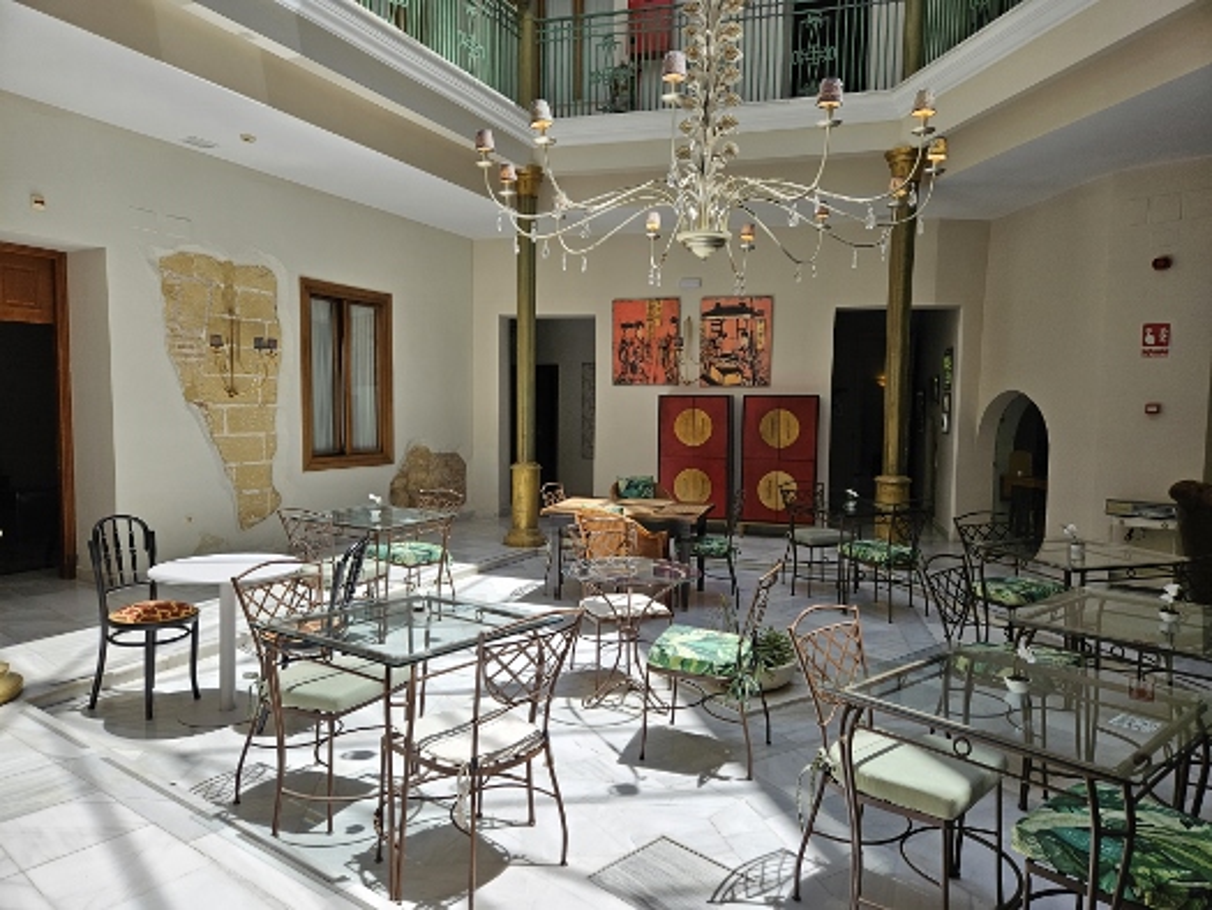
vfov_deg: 58.9
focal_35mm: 23
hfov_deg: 73.9
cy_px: 455
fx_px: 805
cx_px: 606
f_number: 1.8
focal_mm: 5.4
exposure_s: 1/1151
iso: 40
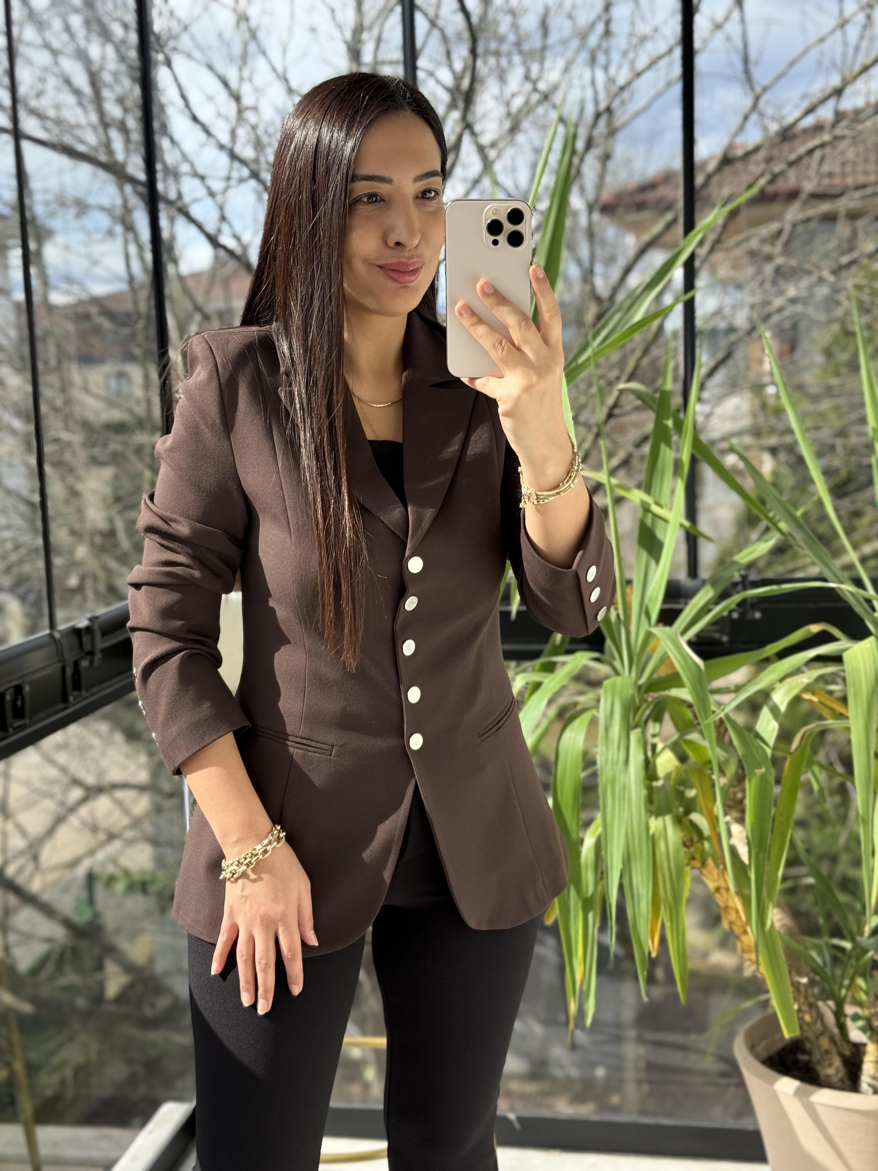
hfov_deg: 30.3
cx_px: 439
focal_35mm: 48
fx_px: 1623
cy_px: 586
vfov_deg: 39.7
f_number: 1.78
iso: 64
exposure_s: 1/601
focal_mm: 6.76
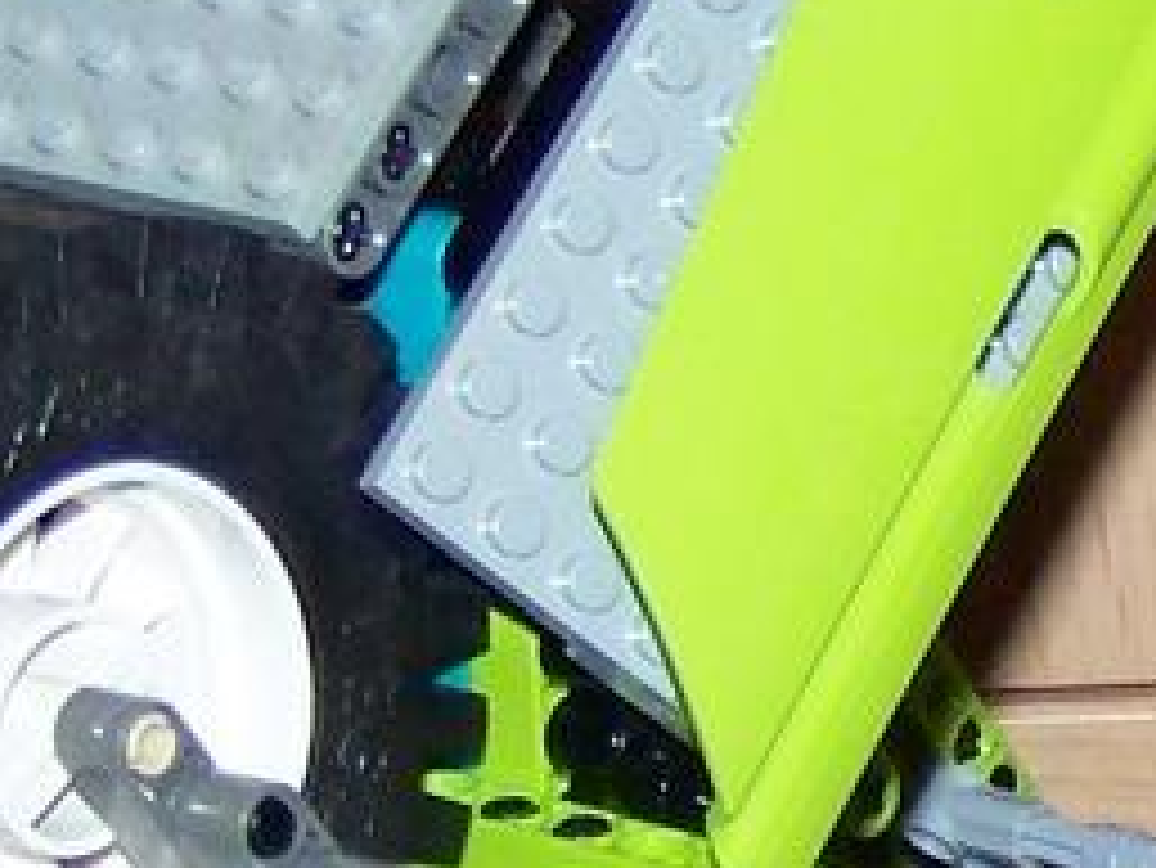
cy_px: 872
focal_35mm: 227
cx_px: 1907
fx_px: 7584
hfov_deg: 8.5
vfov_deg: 6.5
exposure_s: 1/30
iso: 200
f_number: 2.8
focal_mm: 6.3
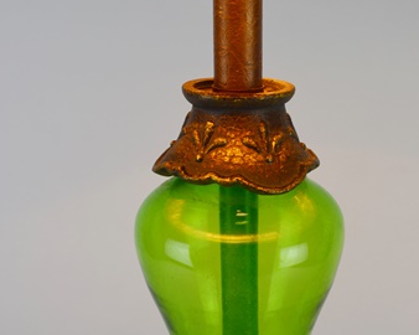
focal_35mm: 60
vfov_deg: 25.4
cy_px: 170
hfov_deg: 31.2
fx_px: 744
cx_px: 280
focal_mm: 24
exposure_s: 1/160
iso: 200
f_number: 6.3
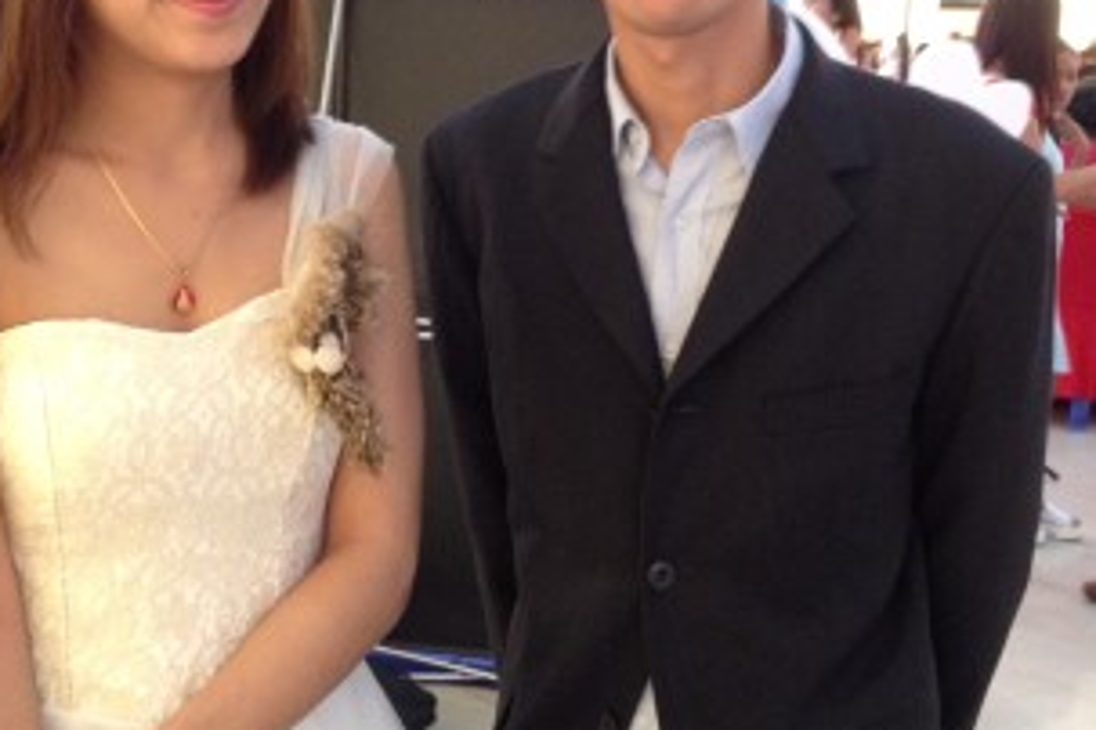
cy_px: 239
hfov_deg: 28.1
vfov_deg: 18.9
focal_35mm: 72
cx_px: 521
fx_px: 2192
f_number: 2.4
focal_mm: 4.28
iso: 200
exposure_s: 1/20
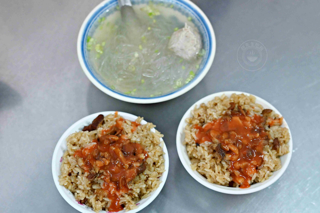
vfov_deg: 18.2
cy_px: 106
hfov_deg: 27.0
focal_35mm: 75
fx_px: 667
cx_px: 160
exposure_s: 1/200
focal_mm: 50
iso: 2500
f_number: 3.2
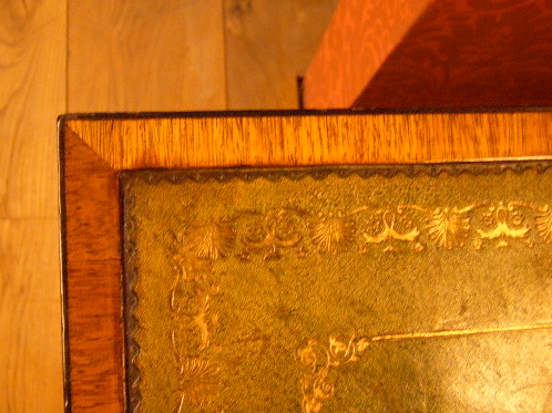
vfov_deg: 32.2
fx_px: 717
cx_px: 236
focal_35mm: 45
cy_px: 214
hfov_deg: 42.0
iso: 100
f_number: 2.8
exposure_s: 1/4
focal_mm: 5.8
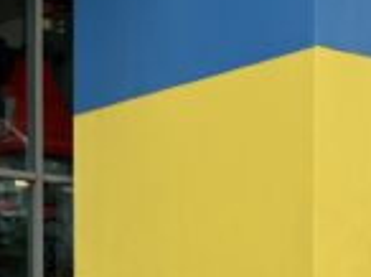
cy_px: 447
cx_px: 341
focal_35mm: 137
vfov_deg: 10.3
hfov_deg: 14.3
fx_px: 1466
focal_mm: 5.96
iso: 50
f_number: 1.6
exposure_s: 1/623
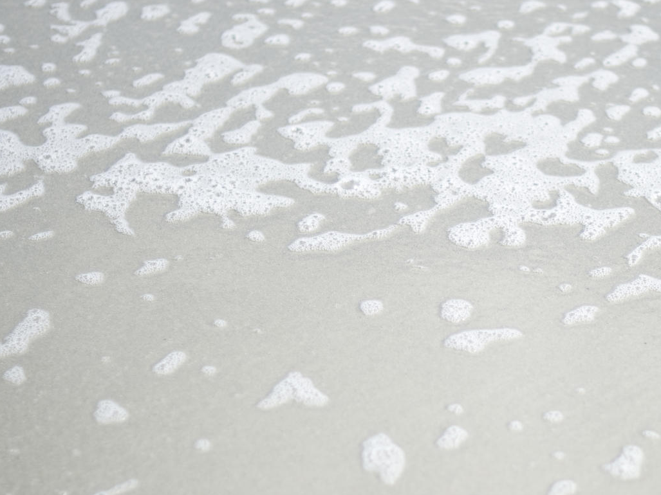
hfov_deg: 16.7
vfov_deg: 12.6
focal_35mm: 117
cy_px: 317
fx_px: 2234
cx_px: 534
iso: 160
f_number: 1.4
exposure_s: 1/3200
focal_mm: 50
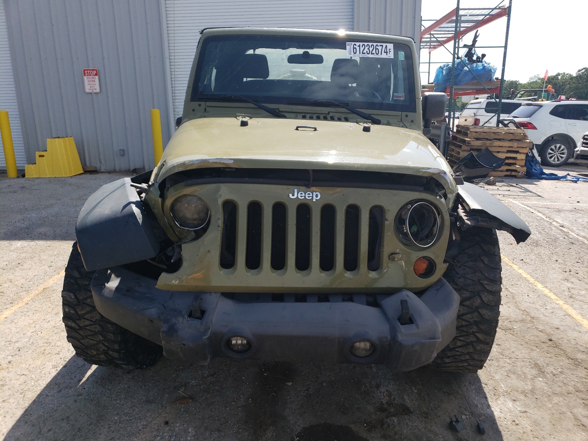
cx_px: 294
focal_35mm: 26
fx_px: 442
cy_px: 220
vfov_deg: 53.1
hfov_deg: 67.3
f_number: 1.5
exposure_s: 1/2500
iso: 50
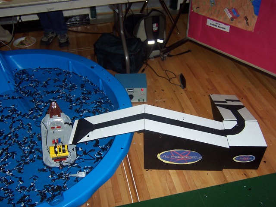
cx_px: 138
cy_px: 104
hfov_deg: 51.4
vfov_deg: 39.7
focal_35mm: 36
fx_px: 287
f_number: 2.8
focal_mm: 5.6
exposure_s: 1/60
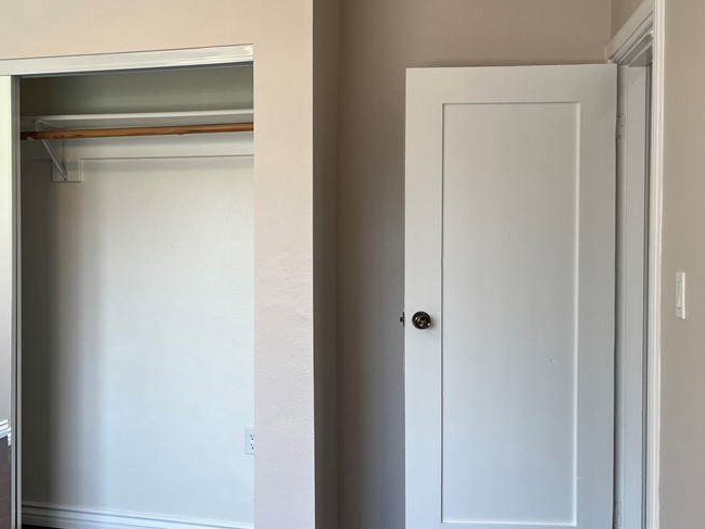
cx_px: 215
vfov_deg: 35.1
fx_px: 835
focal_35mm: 41
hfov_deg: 44.8
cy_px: 234
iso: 40
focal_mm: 5.7
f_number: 1.5
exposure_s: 1/120
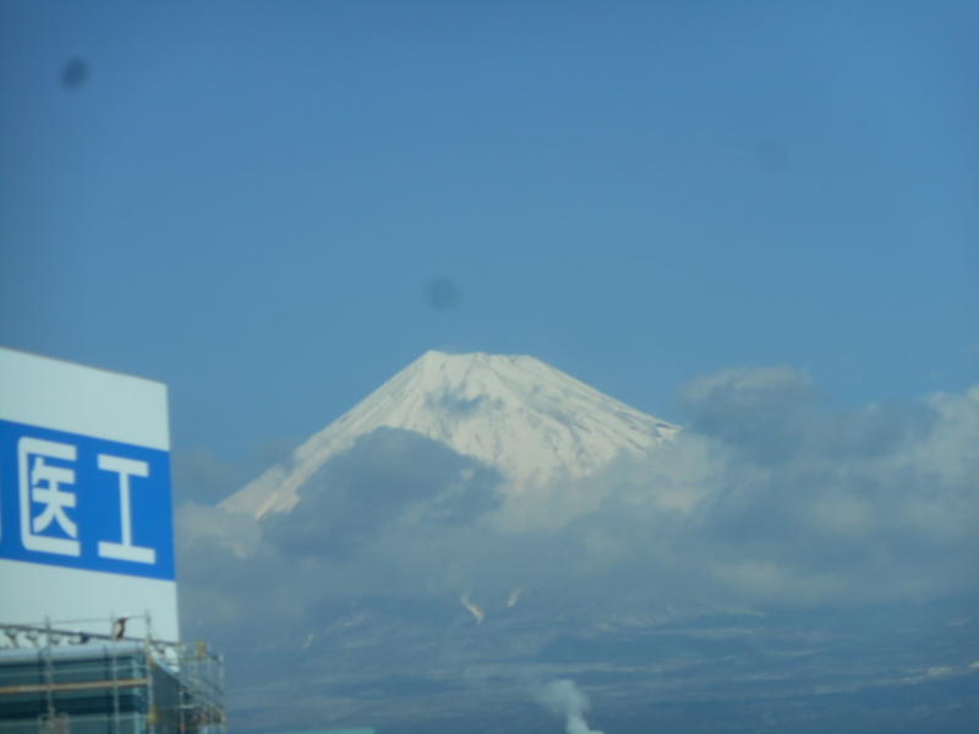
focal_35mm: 153
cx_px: 490
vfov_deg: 9.7
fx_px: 4327
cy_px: 367
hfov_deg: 12.9
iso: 80
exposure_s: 1/400
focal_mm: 27.4
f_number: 6.2
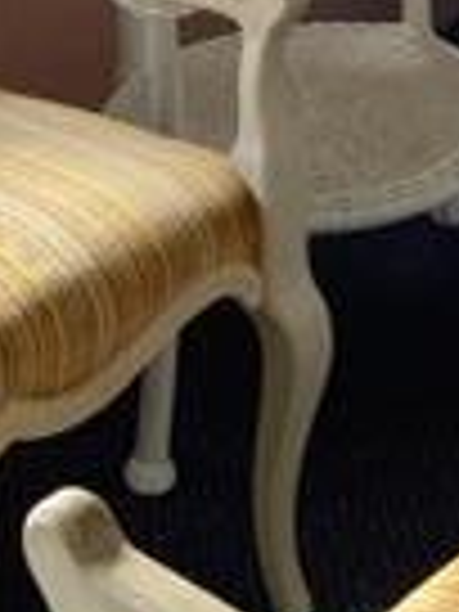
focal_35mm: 122
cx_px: 423
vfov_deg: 14.9
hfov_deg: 12.1
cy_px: -333
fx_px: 2157
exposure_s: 1/121
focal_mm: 4.2
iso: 125
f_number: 1.6
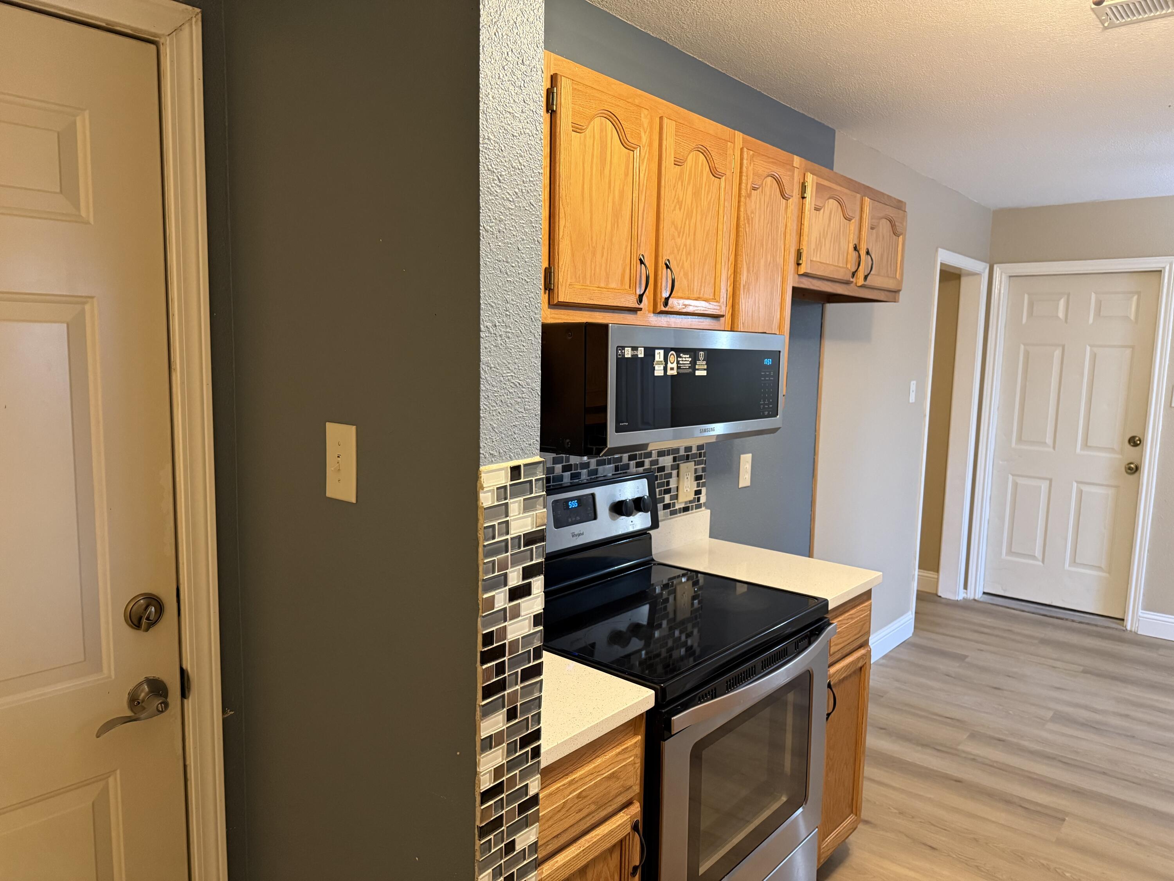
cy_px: 440
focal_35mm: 24
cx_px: 587
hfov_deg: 71.6
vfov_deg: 56.8
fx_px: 814
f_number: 1.78
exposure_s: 1/60
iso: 500
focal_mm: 6.76
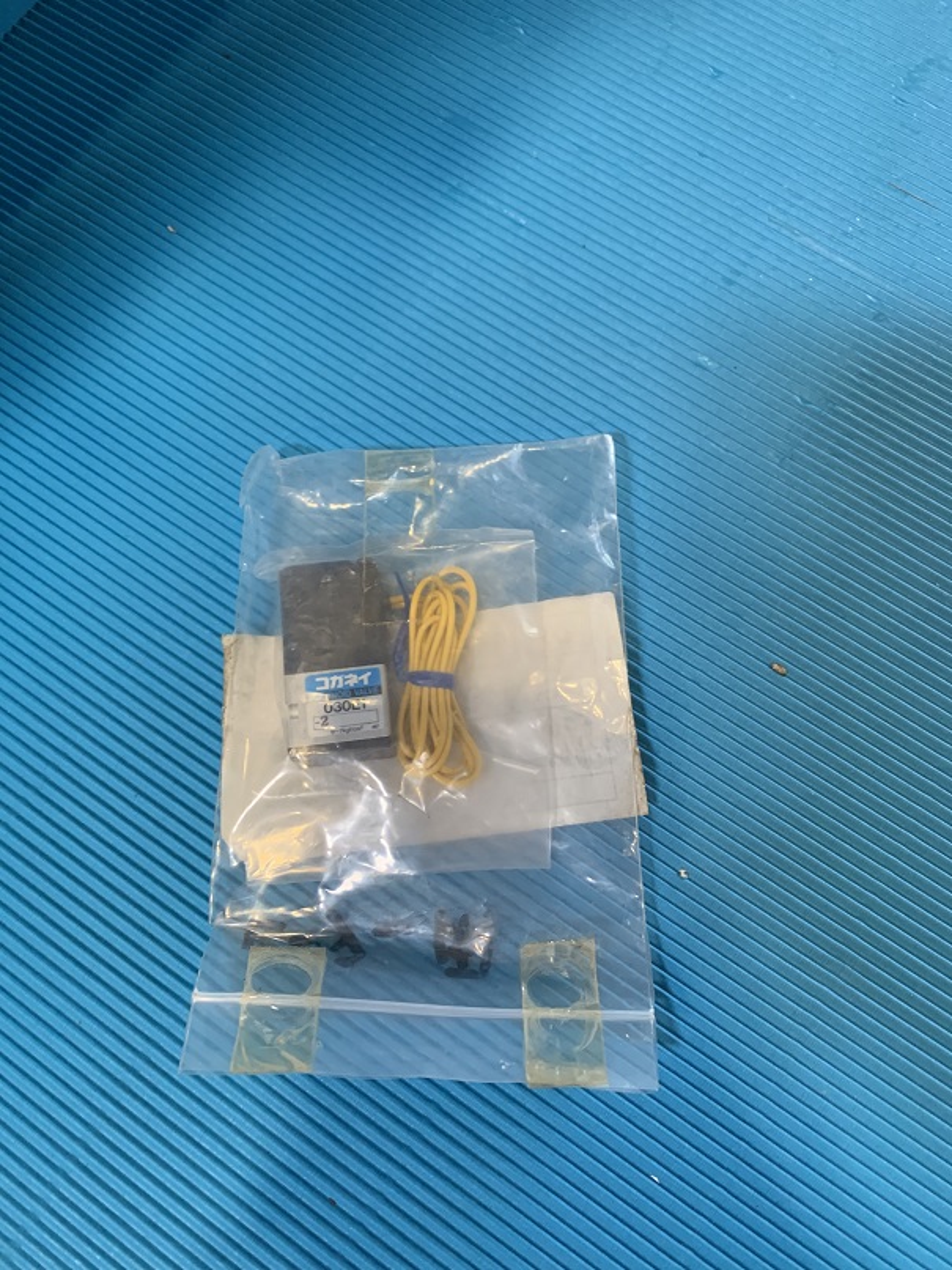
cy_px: 635
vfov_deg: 67.3
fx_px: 954
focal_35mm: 26
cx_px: 476
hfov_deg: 53.1
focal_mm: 4.25
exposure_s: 1/45
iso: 400
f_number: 1.8
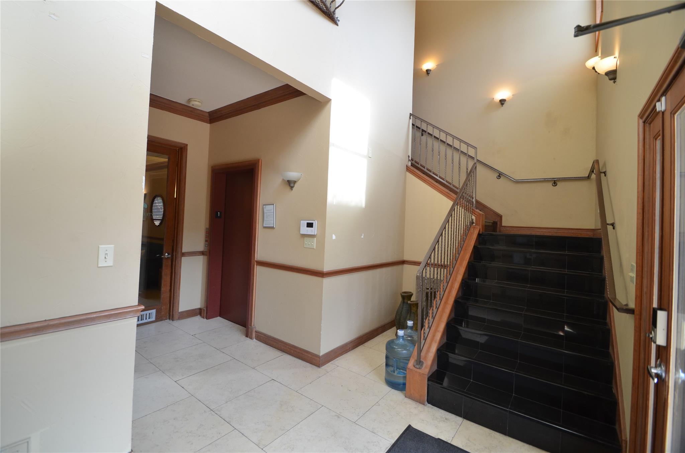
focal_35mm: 15
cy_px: 226
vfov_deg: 77.1
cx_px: 342
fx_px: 285
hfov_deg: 100.5
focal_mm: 10
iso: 400
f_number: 5
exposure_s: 1/100
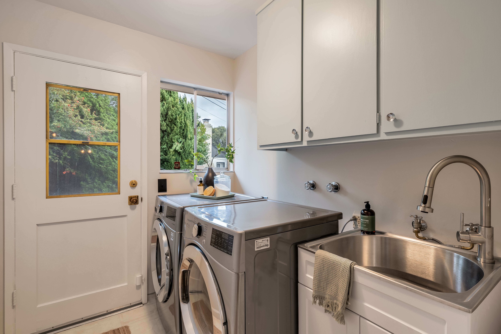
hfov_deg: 93.3
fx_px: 237
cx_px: 250
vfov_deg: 70.4
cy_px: 167
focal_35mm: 17
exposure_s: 1/2
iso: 200
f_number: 11
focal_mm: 17
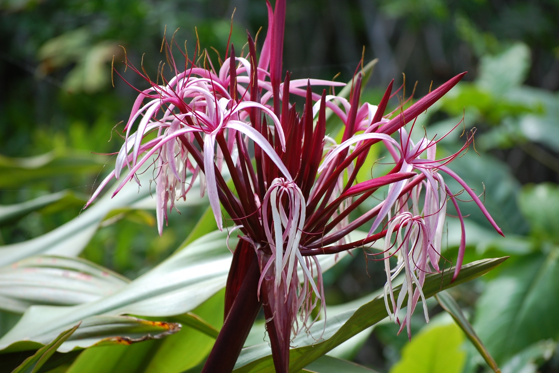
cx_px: 280
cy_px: 187
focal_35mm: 181
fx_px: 2811
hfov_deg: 11.4
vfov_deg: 7.6
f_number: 5.6
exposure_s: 1/500
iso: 250
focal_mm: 120
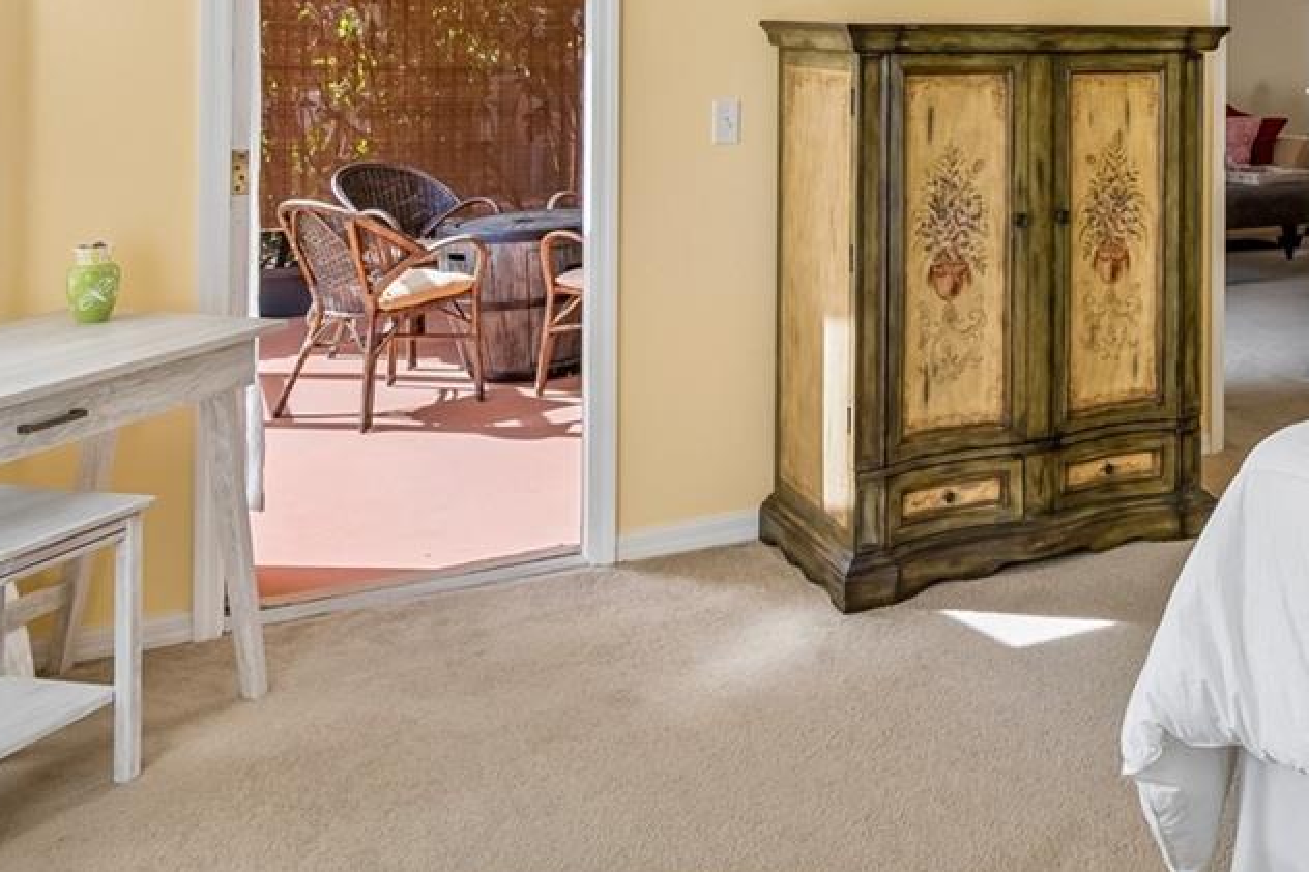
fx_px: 1381
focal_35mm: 38
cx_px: 1094
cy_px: 6
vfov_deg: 32.3
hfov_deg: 47.2
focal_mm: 10
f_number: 7.1
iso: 100
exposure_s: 1/80
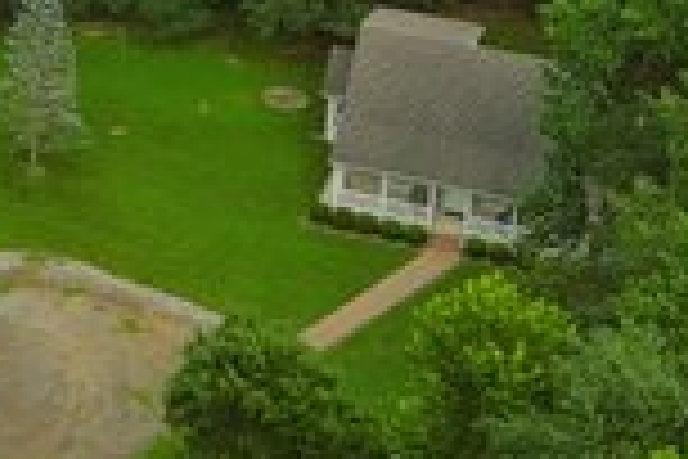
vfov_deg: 9.5
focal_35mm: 135
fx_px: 2580
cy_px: -457
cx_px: -121
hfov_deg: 14.7
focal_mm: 10.57
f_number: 2.8
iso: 100
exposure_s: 1/640
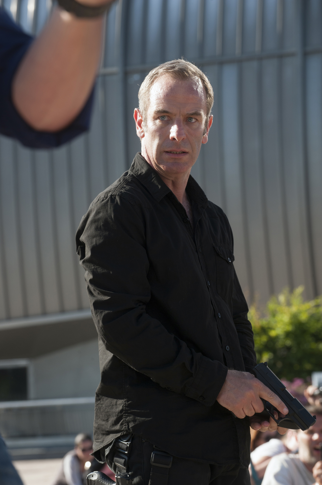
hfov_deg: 9.1
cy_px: 242
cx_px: 161
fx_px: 2016
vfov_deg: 13.7
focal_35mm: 150
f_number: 7.1
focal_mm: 150
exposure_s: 1/400
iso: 500
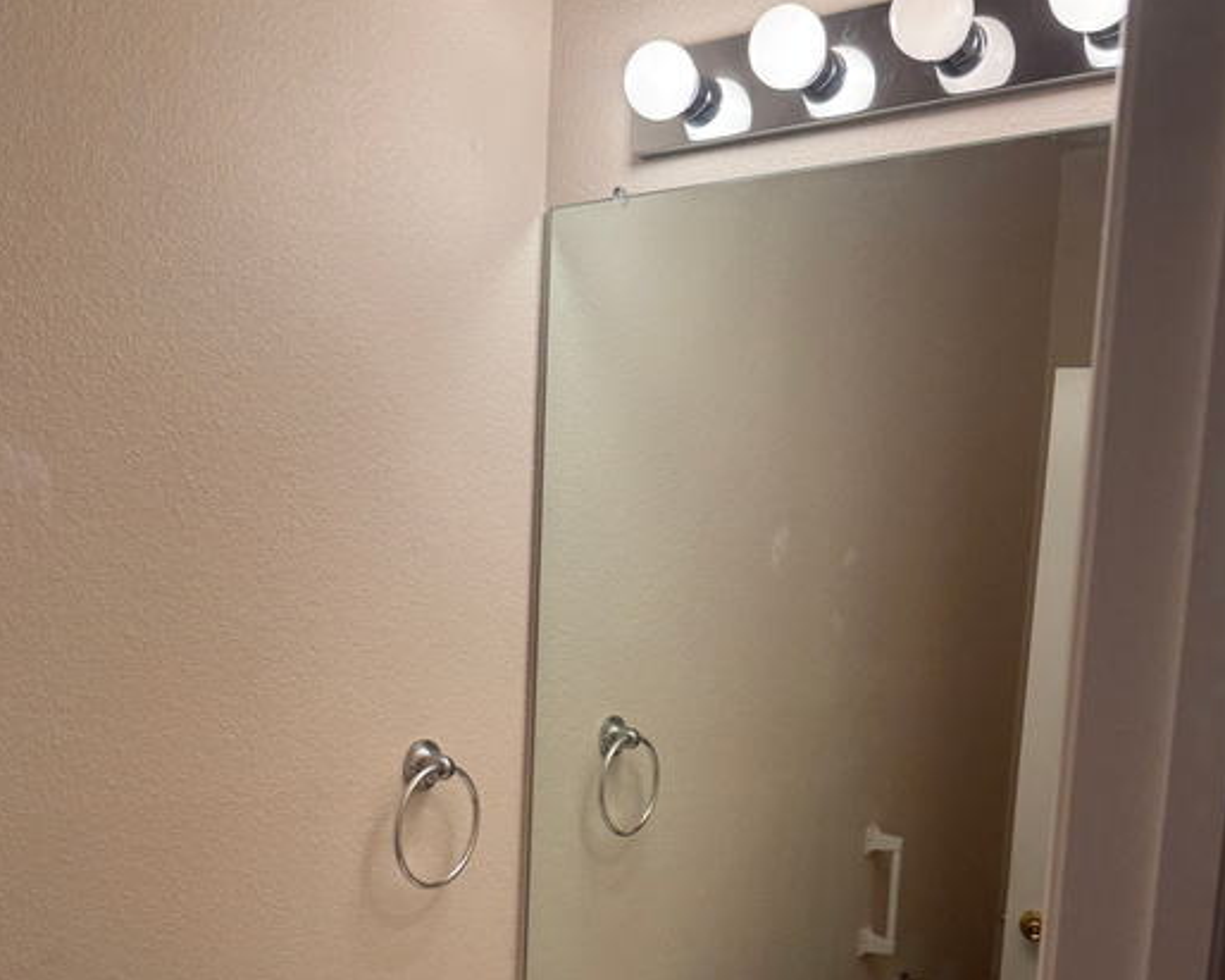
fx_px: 1269
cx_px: 562
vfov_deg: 41.0
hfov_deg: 51.5
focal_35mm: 35
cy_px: 737
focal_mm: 6.76
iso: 64
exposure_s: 1/172
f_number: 1.78
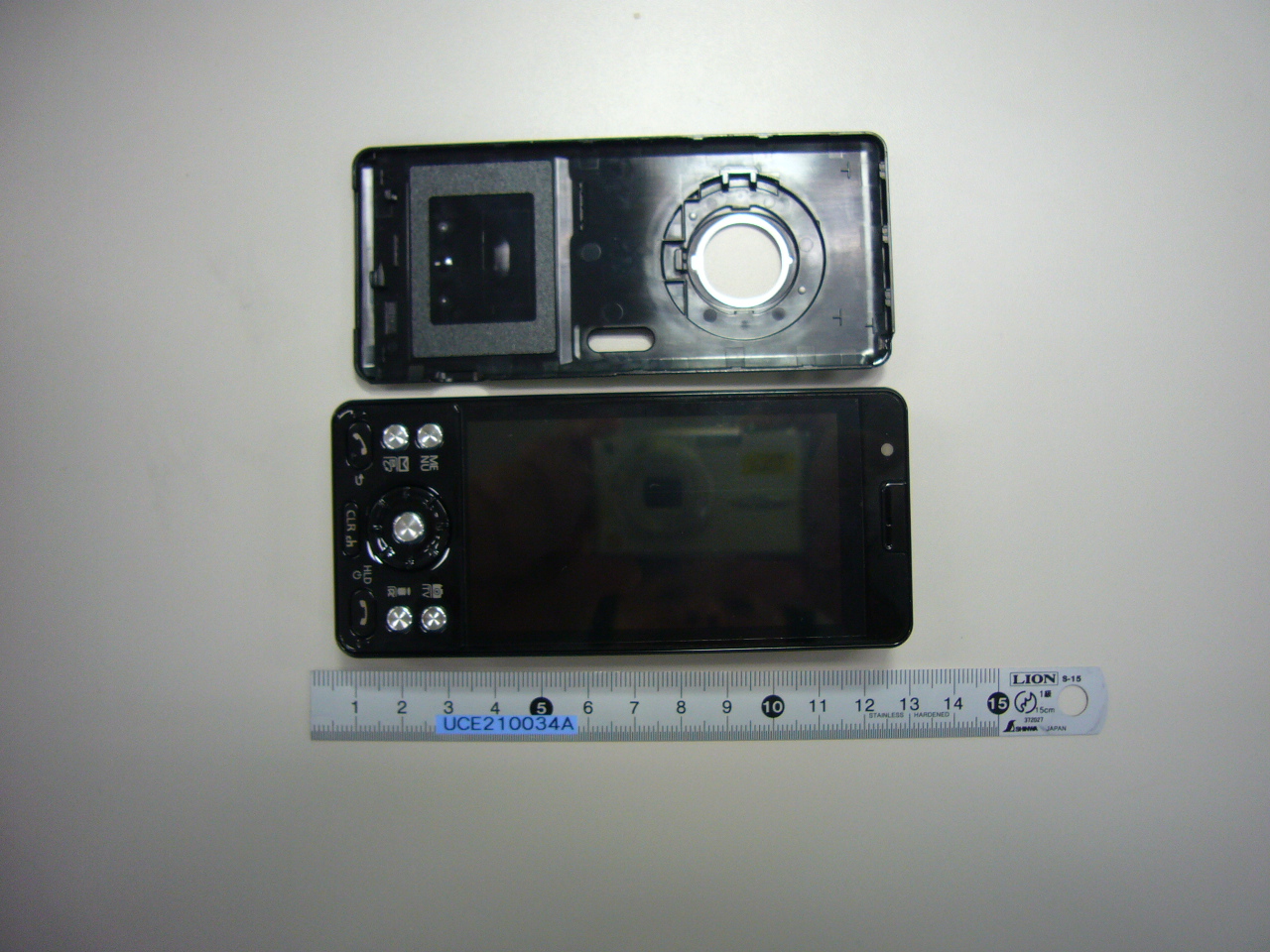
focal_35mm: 28
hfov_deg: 63.4
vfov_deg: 49.7
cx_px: 635
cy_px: 476
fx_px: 1027
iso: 100
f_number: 2.8
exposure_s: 1/15
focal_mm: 4.6
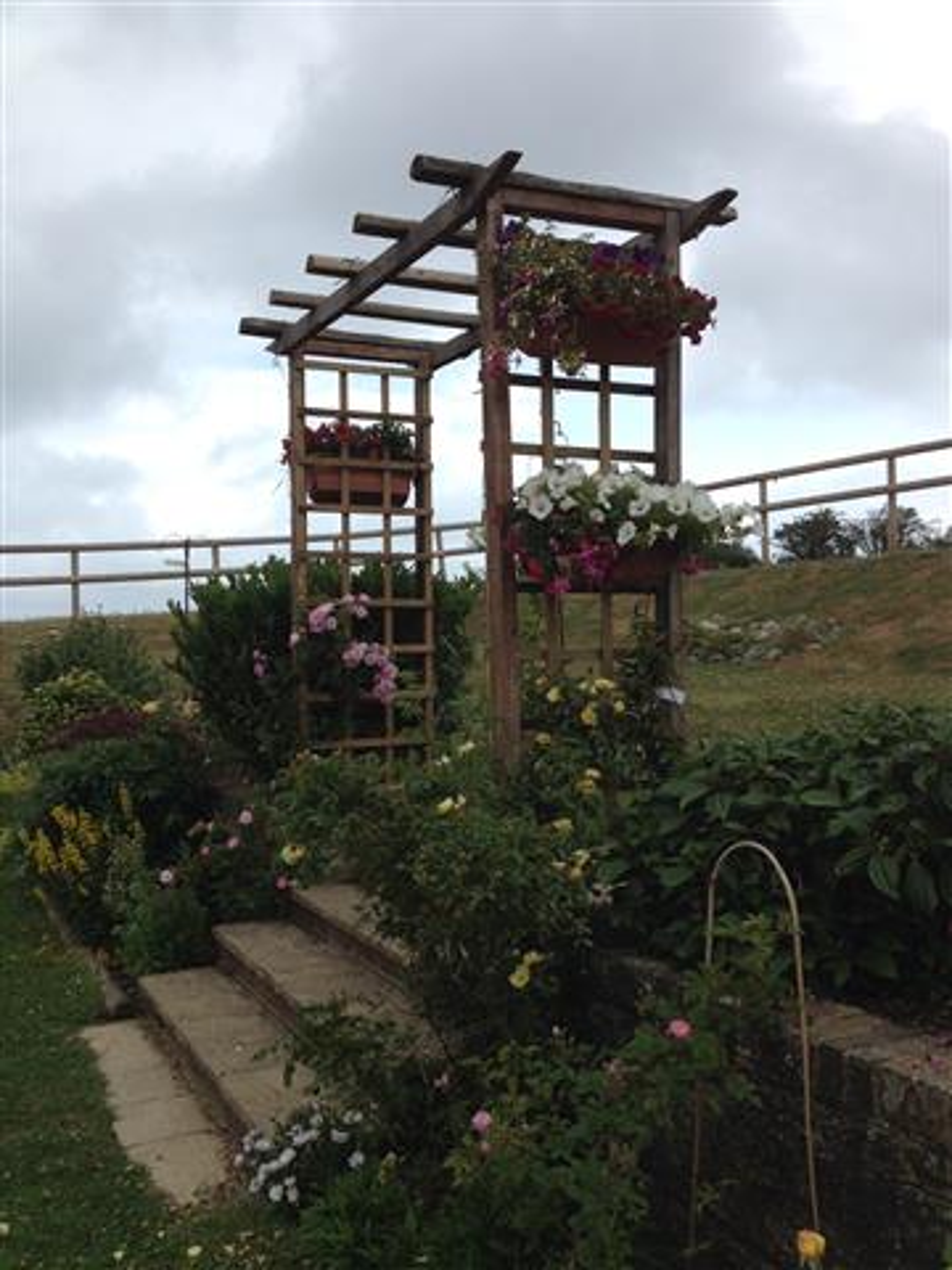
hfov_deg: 40.7
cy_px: 635
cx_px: 476
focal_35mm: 35
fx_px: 1283
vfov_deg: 52.6
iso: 50
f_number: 2.4
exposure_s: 1/1255
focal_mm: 4.28
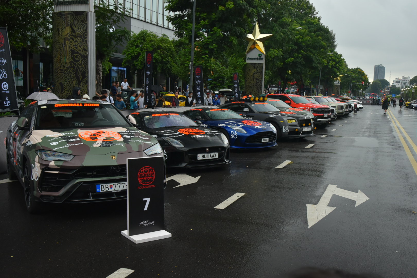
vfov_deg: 35.1
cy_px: 139
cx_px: 208
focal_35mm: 38
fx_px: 440
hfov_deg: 50.7
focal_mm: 38
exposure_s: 1/200
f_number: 4
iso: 1250
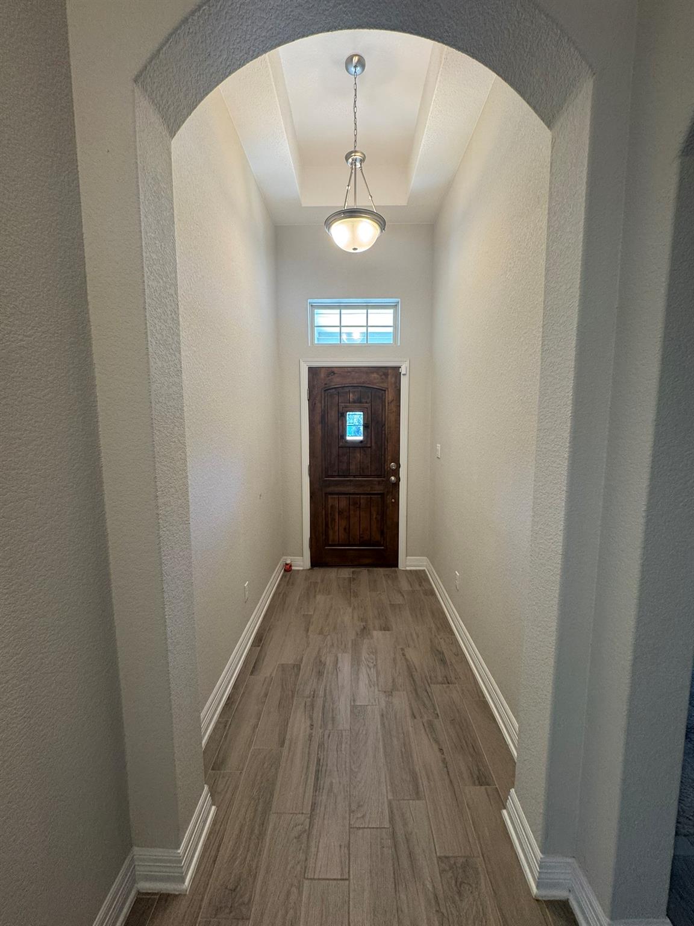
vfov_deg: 102.1
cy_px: 463
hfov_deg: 85.7
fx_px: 374
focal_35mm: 14
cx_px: 347
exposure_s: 1/60
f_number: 2.2
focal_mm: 2.22
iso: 160
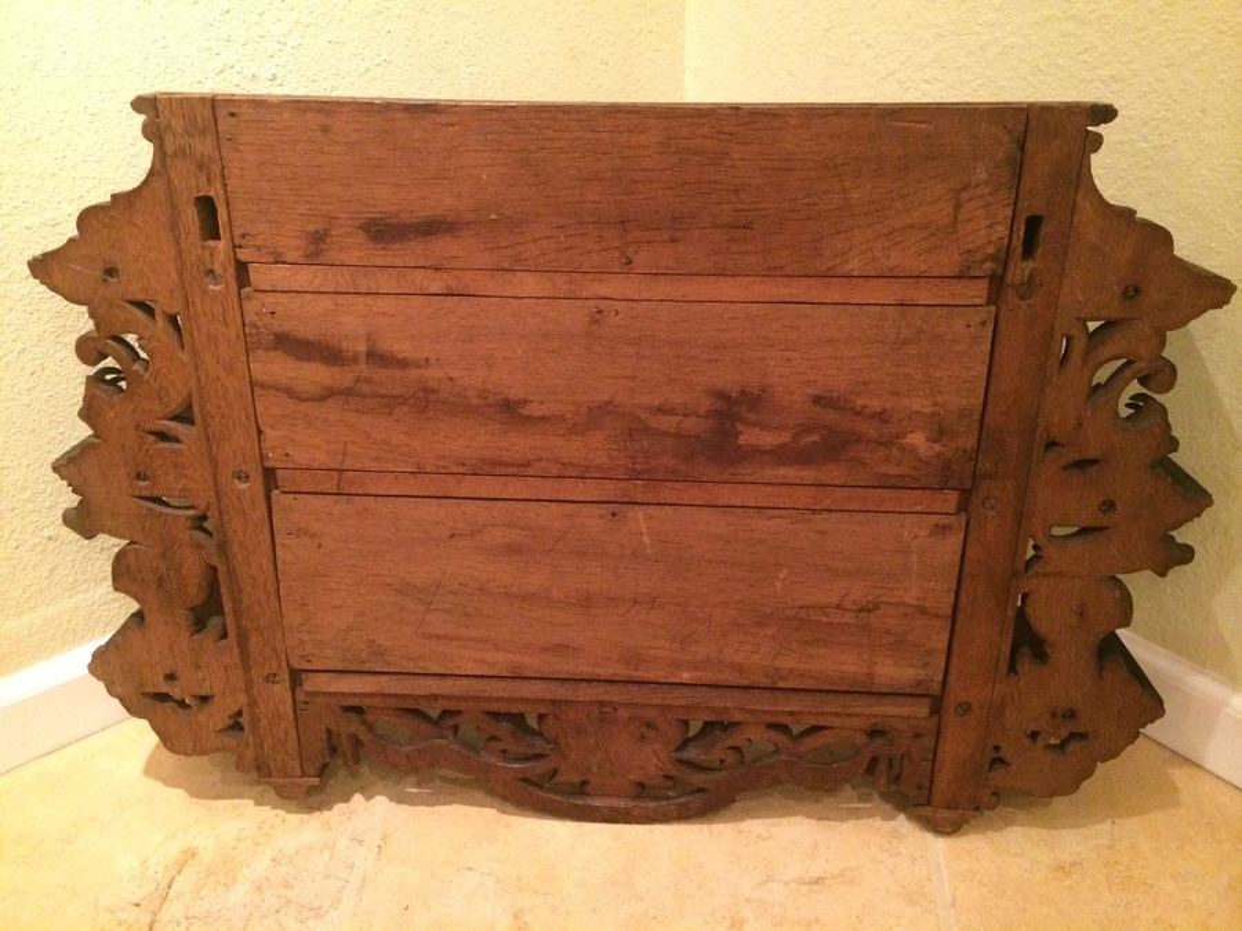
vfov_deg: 46.8
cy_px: 466
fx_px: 1076
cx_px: 621
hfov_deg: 60.0
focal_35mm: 30
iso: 320
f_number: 2.2
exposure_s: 1/30
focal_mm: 4.12
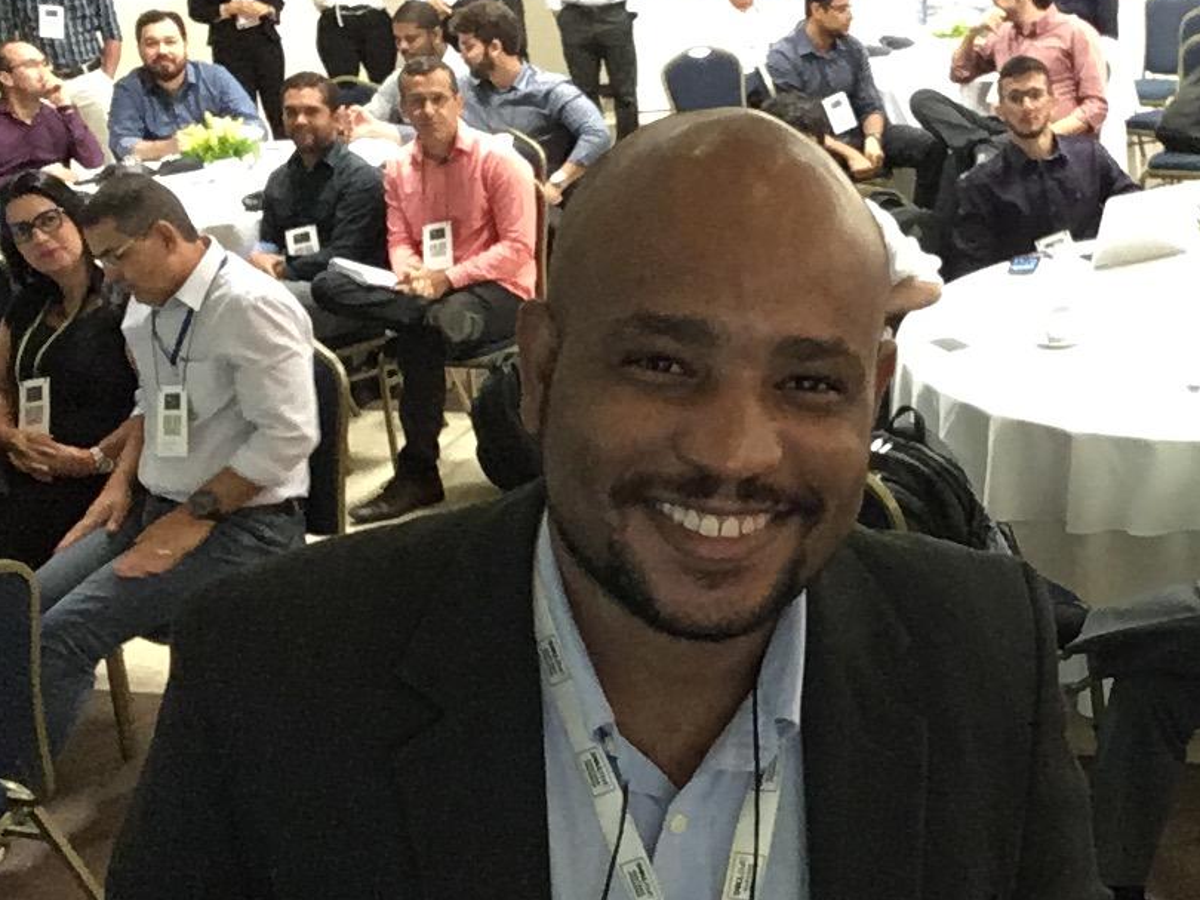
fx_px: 1698
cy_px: 476
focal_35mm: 49
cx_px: 942
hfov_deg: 37.7
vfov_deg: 29.7
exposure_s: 1/20
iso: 500
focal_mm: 2.15
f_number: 2.4
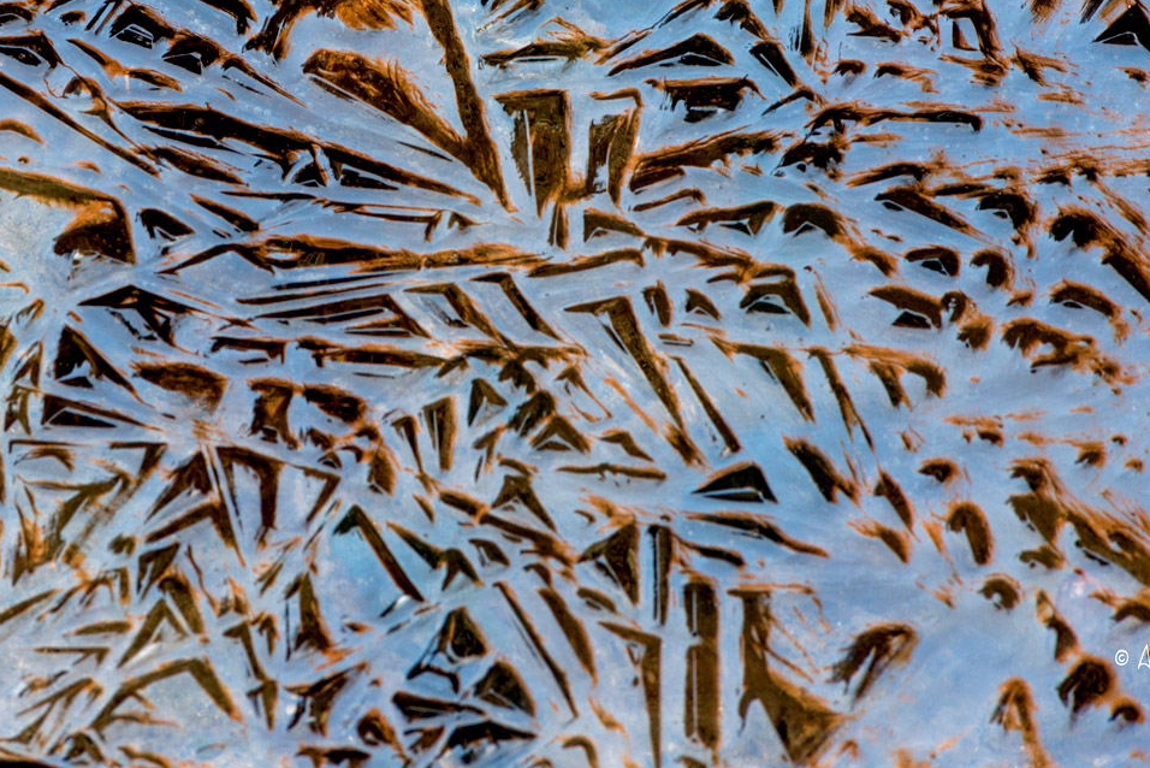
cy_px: -13
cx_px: 248
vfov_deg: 3.6
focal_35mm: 387
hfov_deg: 5.3
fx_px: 12366
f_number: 16
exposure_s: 1/2.5
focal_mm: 185
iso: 100
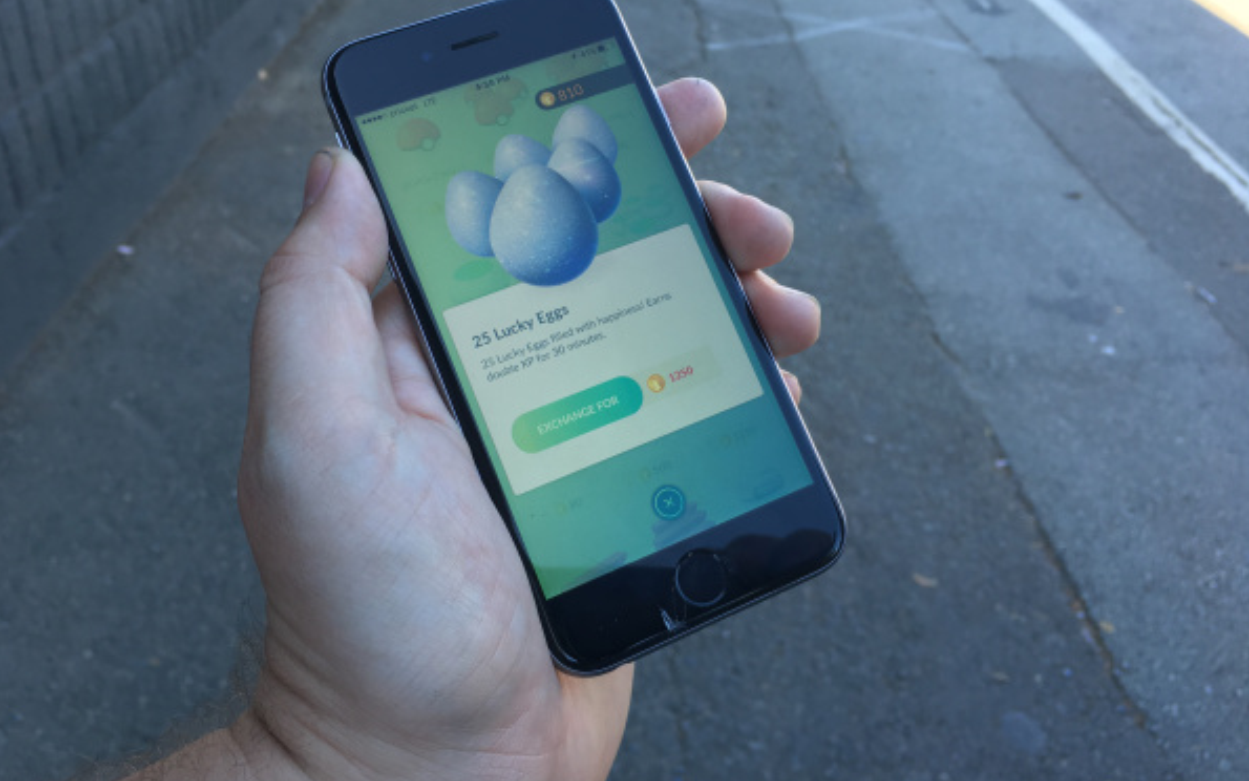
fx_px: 1055
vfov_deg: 40.5
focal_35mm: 31
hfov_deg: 61.2
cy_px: 338
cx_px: 621
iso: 32
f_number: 2.2
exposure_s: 1/120
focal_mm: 4.15
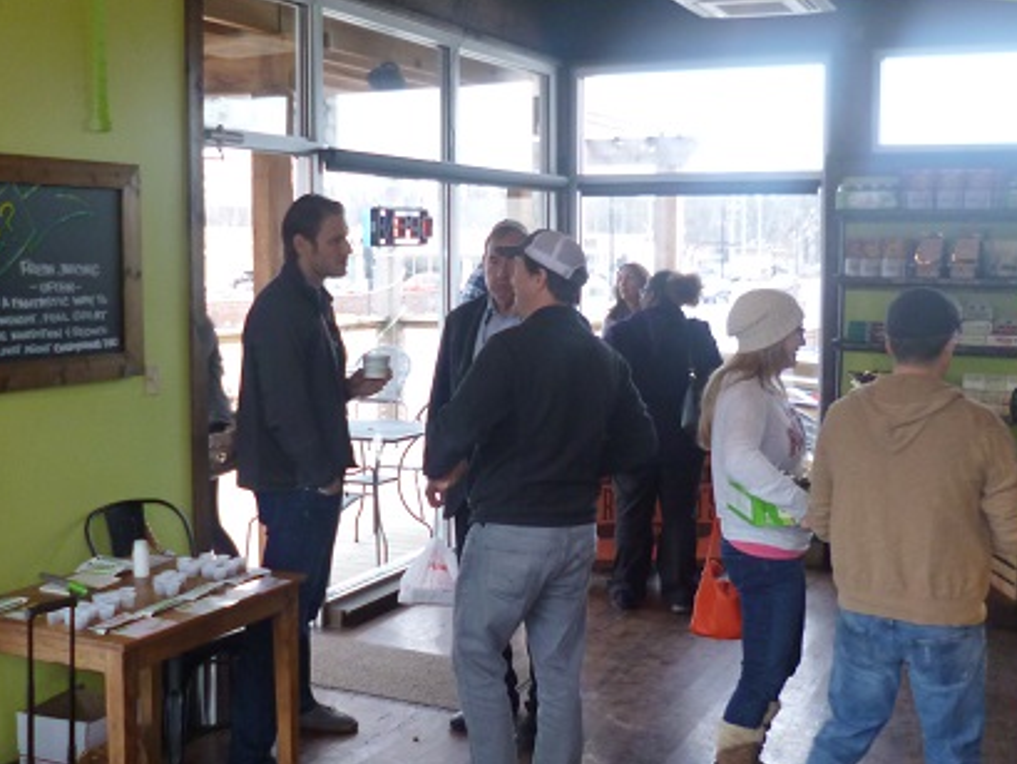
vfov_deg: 32.9
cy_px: 363
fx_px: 1293
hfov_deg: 42.9
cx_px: 505
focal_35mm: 44
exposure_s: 1/60
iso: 100
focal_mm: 4.3
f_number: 2.5
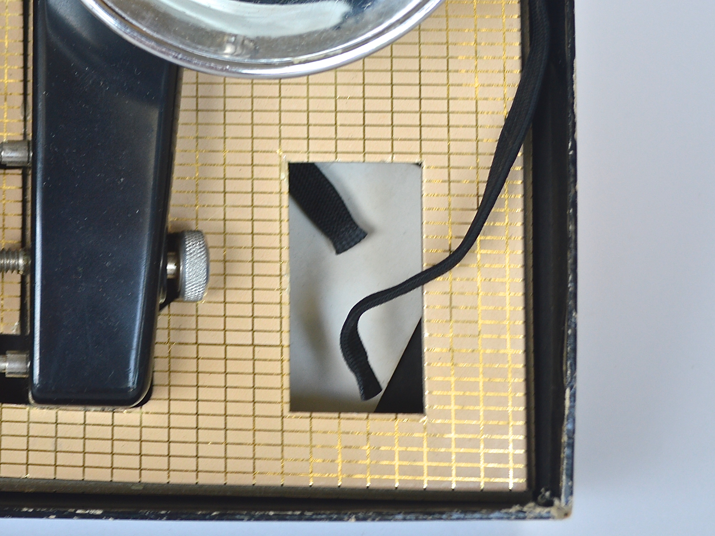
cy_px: 15
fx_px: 2189
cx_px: -70
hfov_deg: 17.9
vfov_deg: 13.8
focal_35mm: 106
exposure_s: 1/20
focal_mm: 30
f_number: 5.6
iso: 100
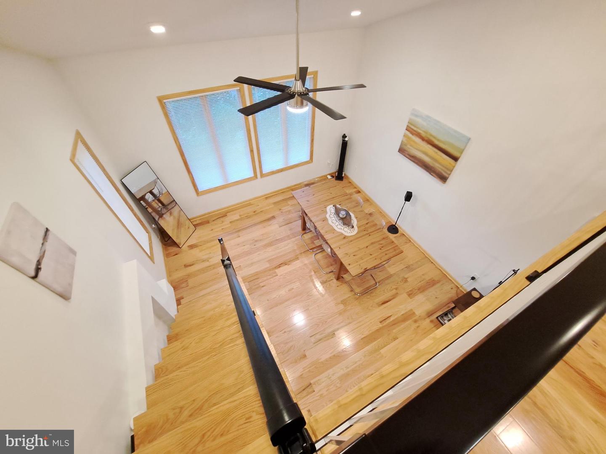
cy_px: 227
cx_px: 303
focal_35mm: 13
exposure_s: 1/24
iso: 250
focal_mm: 1.74
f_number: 2.2
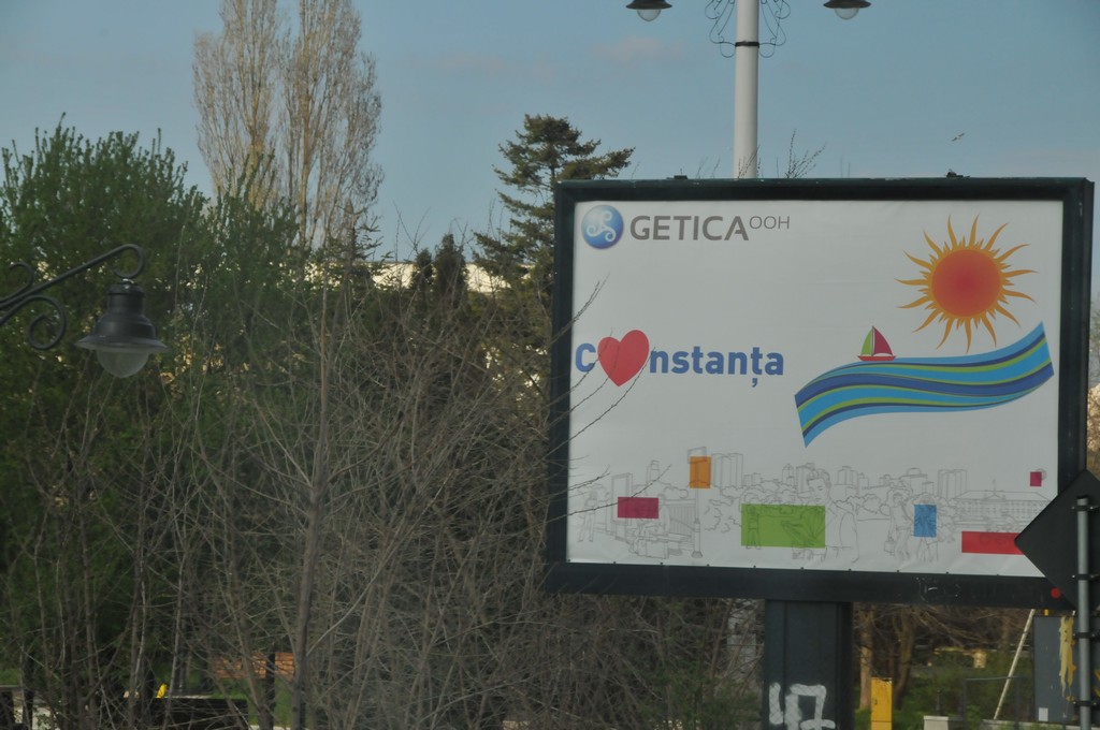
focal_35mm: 142
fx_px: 4349
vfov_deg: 9.6
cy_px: 365
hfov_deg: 14.4
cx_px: 550
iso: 800
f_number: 11
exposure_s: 1/500
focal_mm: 95
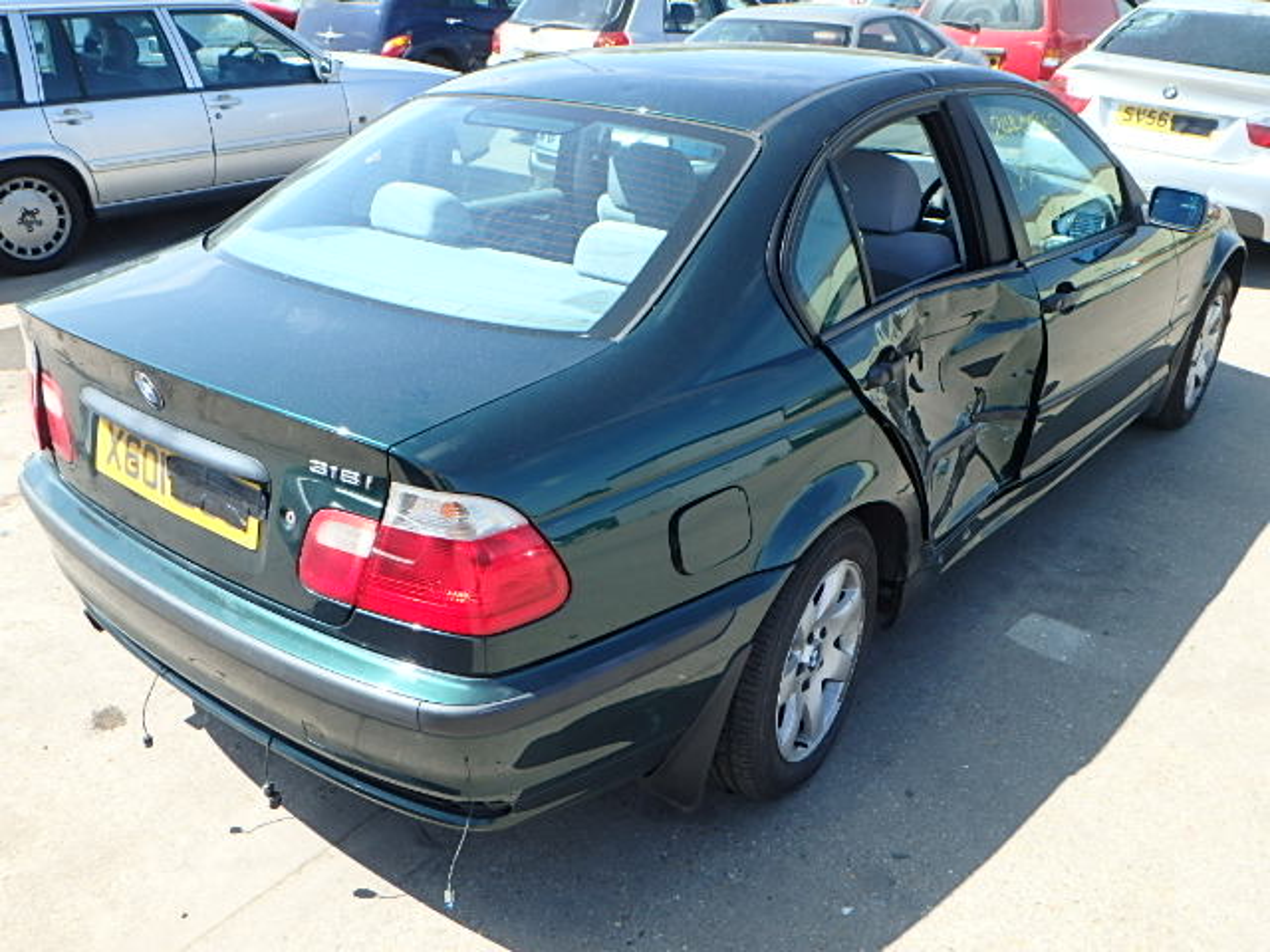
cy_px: 476
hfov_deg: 58.4
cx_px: 635
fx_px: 1137
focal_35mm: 31
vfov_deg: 45.4
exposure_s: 1/250
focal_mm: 5.6
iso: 125
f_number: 4.7
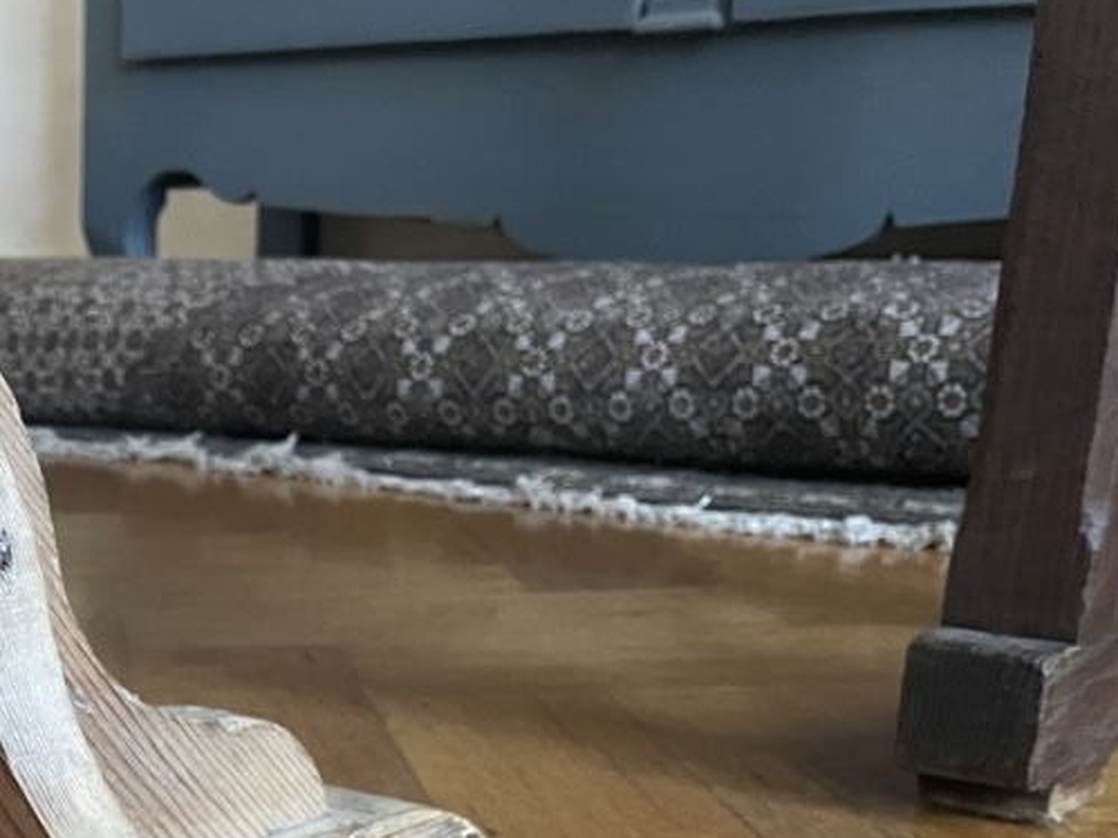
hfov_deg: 28.0
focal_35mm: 63
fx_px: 2034
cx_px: -115
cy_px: 967
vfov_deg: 21.8
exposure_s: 1/59
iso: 500
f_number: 1.6
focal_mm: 4.2
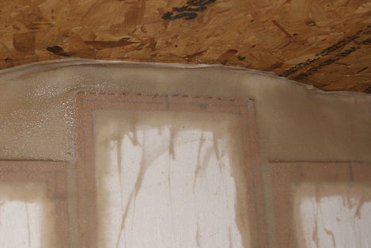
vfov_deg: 19.0
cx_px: 159
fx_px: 739
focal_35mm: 72
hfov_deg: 28.2
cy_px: 103
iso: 400
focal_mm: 35
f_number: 5
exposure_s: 1/60
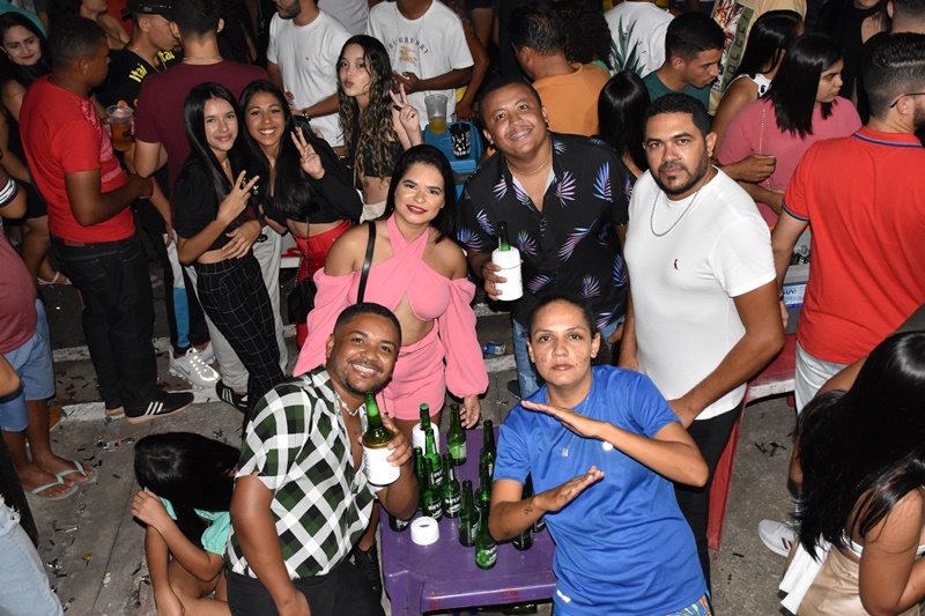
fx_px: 1156
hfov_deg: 43.6
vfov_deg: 29.9
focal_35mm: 45
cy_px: 308
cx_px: 462
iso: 2500
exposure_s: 1/100
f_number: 4.5
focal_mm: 30
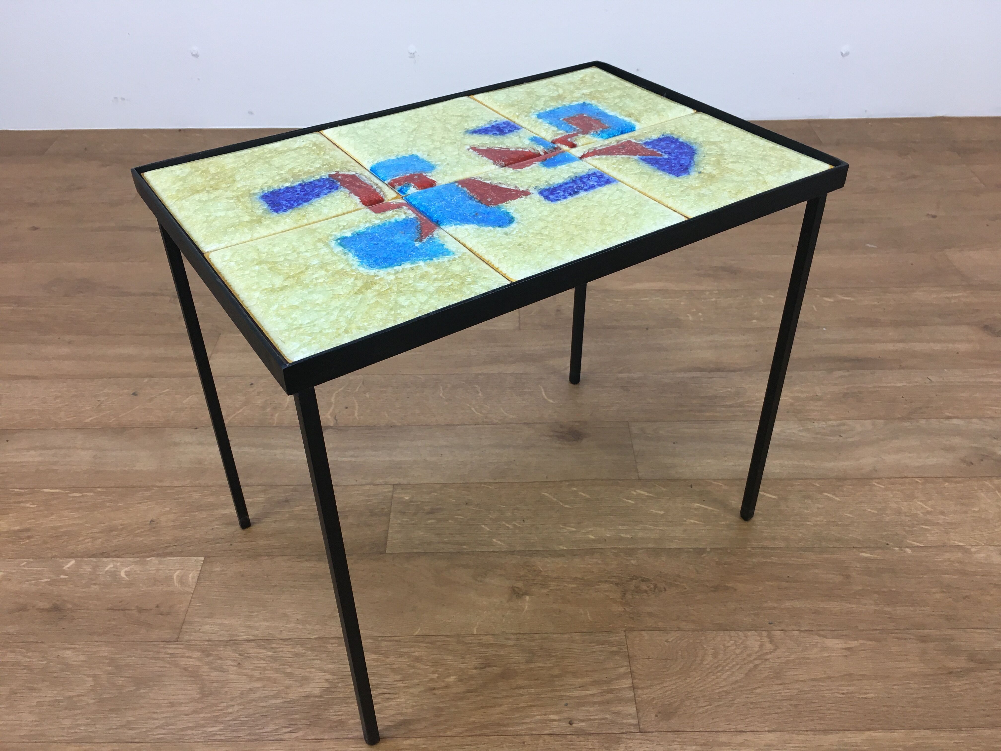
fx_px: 839
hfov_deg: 61.7
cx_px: 500
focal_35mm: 29
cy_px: 376
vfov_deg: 48.2
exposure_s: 1/33
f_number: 2.2
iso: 32
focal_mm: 4.15
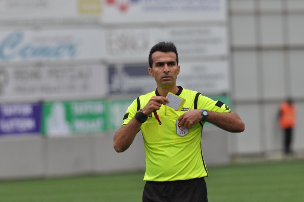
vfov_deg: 3.0
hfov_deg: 4.6
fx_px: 3796
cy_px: 101
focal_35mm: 450
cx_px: 152
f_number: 6.3
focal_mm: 300
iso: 1250
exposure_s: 1/2500
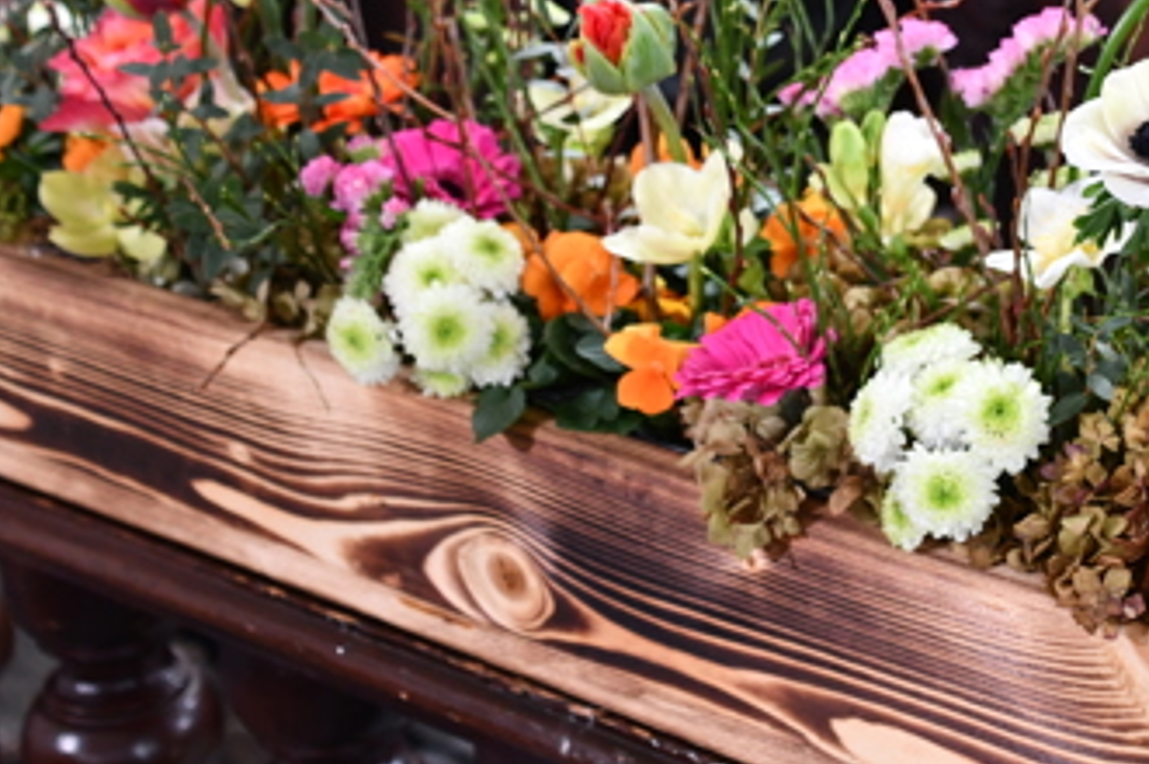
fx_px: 2806
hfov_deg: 22.8
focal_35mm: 88
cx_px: 909
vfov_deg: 15.4
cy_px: 214
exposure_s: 1/125
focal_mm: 35
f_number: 4.2
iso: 1400
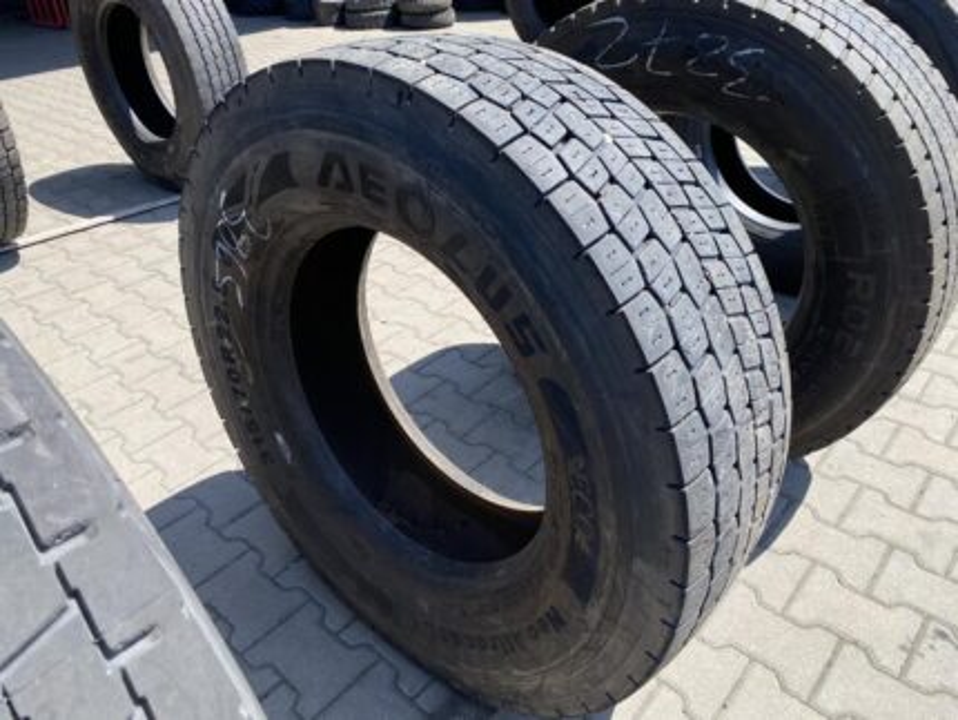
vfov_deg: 53.1
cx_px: 479
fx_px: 720
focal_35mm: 26
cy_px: 360
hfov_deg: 67.3
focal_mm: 4.25
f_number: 1.8
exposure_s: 1/957
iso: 32
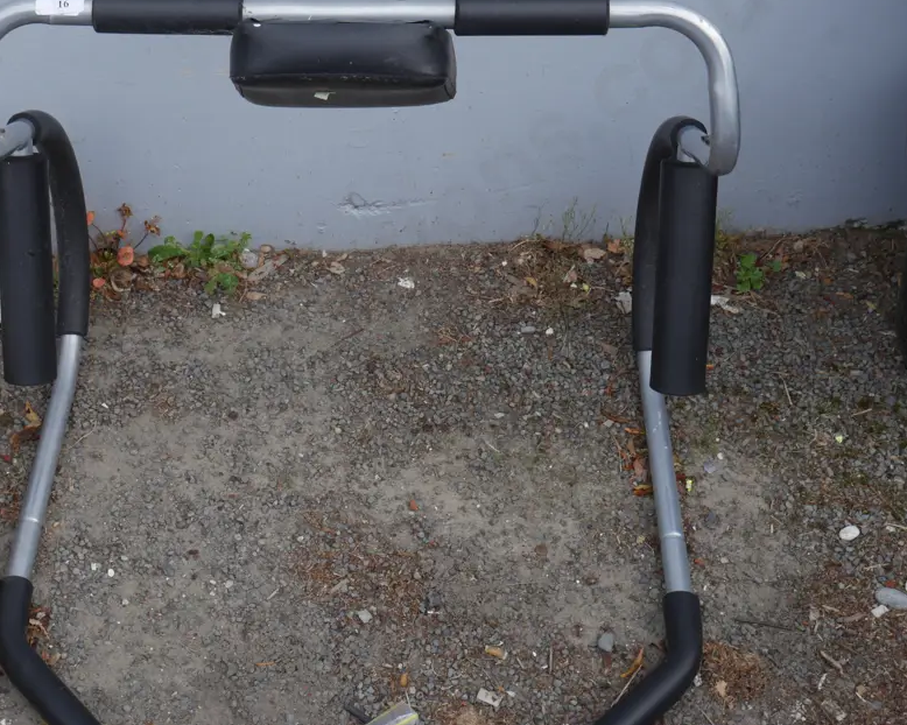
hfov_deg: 34.5
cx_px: 322
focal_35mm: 54
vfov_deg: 28.1
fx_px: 1449
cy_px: 314
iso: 200
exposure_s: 1/200
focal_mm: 21
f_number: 7.1
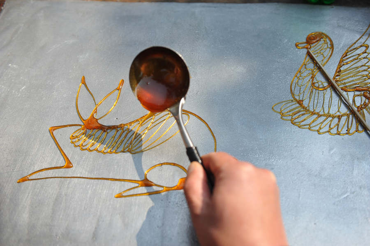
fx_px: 411
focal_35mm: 40
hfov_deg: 48.5
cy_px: 123
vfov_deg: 33.4
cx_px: 185
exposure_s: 1/1600
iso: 200
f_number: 4
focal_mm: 40
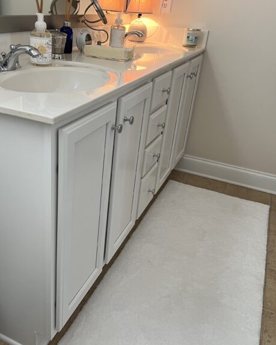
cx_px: 101
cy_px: 173
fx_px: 347
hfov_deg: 43.0
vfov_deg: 52.8
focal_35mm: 34
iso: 100
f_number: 1.5
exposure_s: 1/60
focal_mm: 5.7
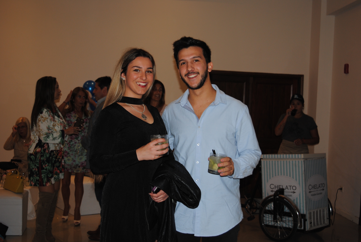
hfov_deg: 38.8
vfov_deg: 26.6
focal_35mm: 51
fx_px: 512
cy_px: 121
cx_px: 180
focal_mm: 34
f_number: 4.5
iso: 200
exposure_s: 1/60
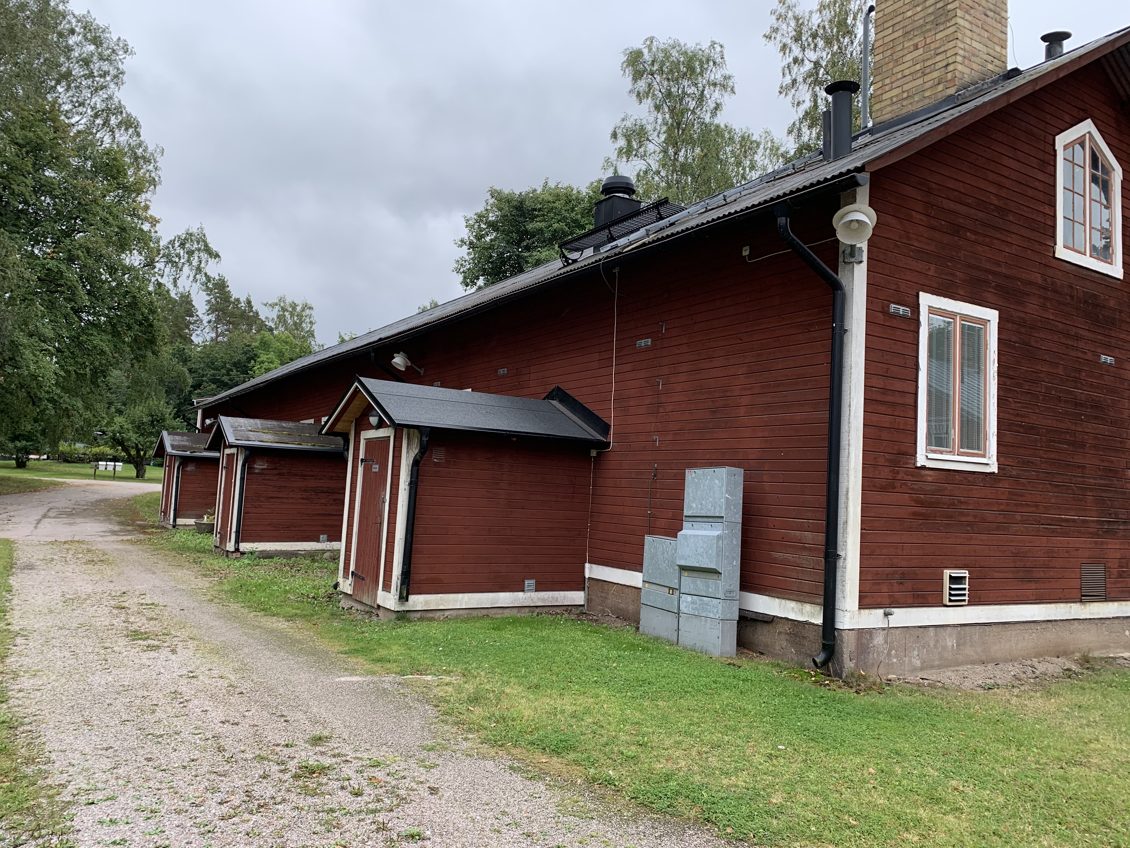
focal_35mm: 26
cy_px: 424
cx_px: 565
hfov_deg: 67.3
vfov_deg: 53.1
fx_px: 849
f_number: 1.8
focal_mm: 4.25
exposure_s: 1/122
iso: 25
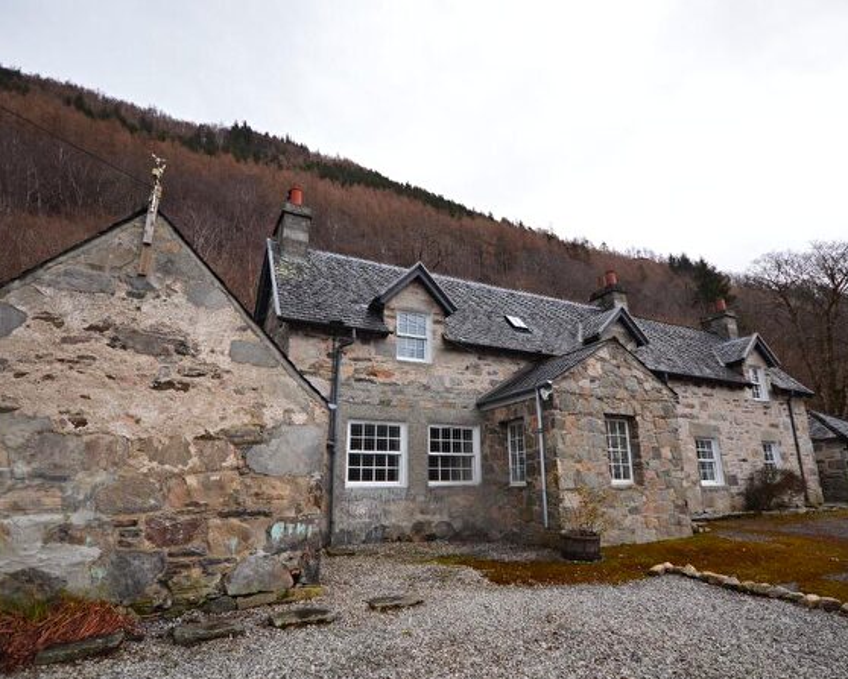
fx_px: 510
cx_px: 447
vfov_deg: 67.3
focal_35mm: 20
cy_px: 351
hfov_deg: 79.5
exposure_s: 1/125
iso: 100
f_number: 5.6
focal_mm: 11.5
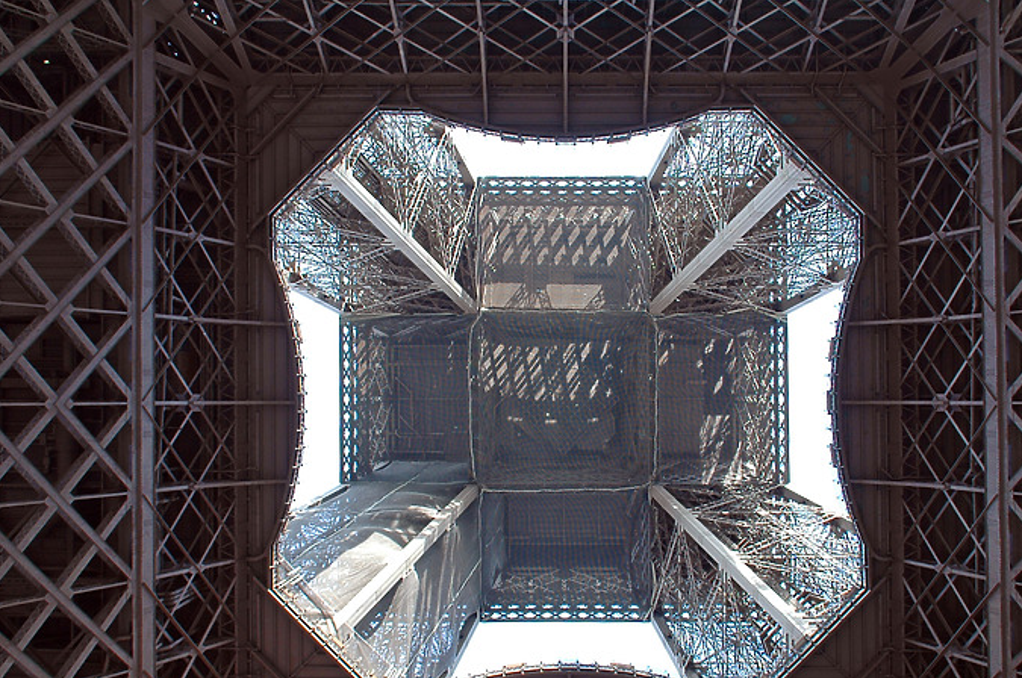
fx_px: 1021
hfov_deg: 53.1
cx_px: 569
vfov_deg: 36.7
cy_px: 389
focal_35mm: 36
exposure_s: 1/125
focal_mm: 18
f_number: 5.6
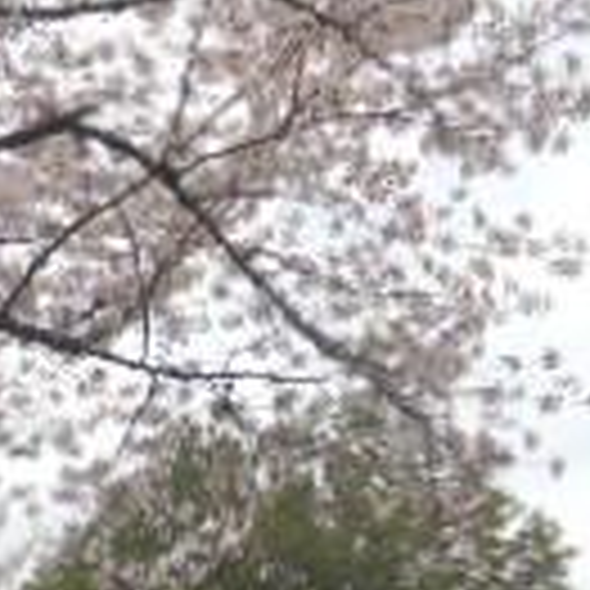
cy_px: 779
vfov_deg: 13.4
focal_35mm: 125
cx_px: 171
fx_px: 2410
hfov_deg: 13.9
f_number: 3.3
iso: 80
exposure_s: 1/320
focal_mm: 5.2
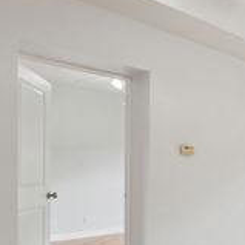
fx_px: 328
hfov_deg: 29.7
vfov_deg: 40.0
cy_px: 179
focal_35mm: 41
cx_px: 342
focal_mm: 16
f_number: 8
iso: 320
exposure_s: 1/15
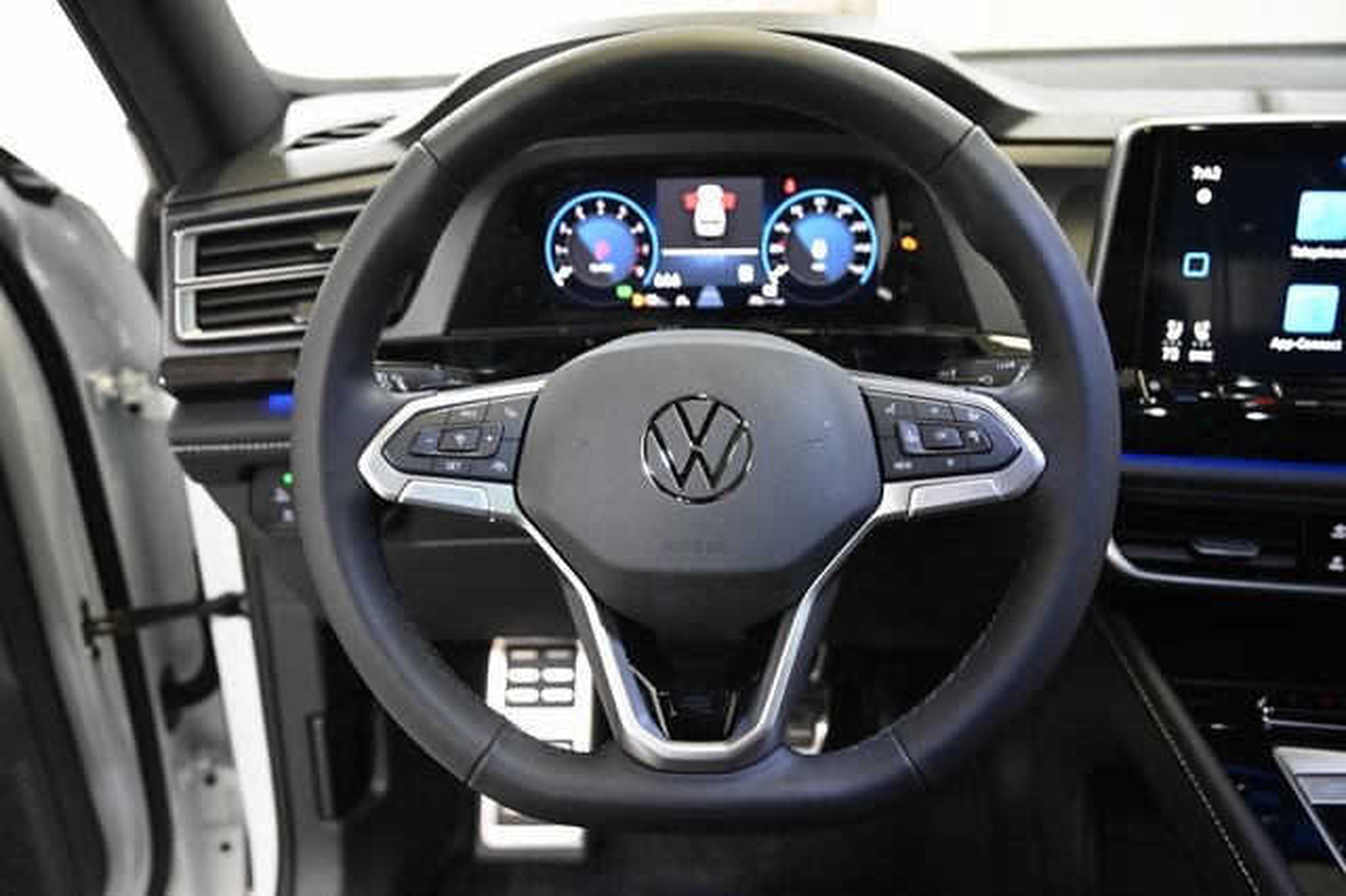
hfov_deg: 67.4
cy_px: 448
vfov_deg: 47.9
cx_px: 673
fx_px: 1009
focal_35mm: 27
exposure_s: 1/30
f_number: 4
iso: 1100
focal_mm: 27
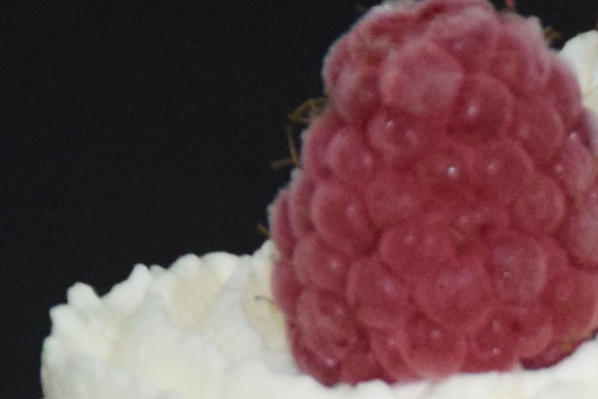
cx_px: 1060
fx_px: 23094
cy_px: 1273
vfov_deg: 1.0
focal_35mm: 1390
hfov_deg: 1.5
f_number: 5.6
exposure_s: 1/60
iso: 1600
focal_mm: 122
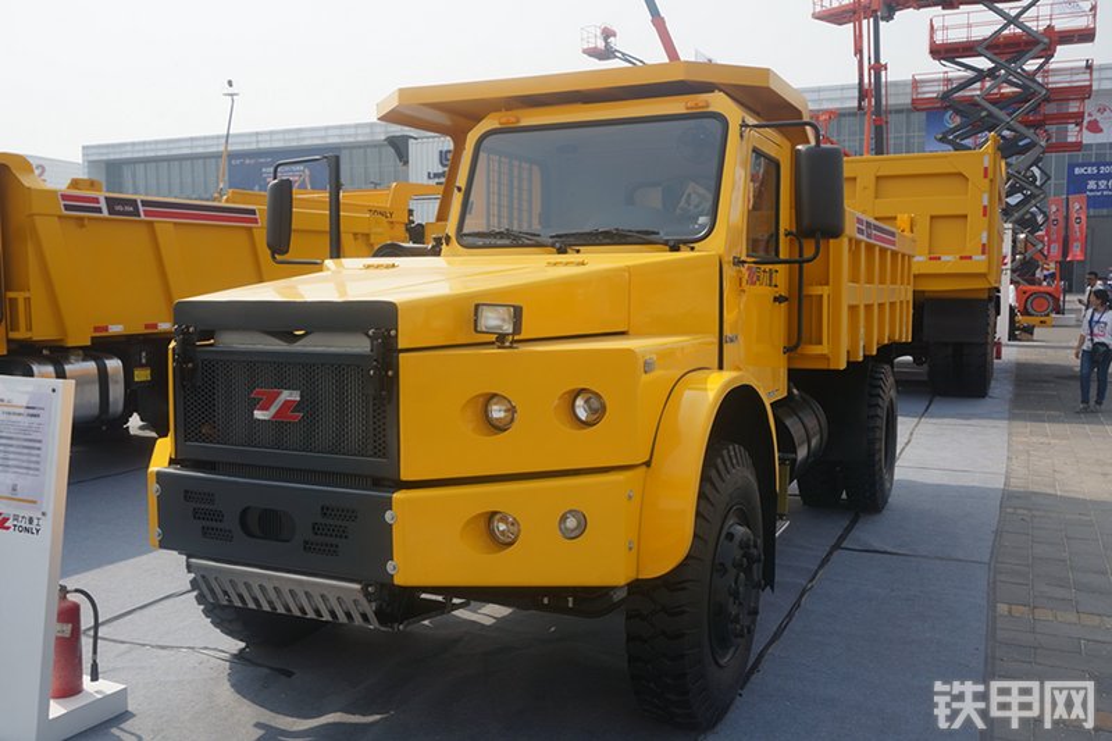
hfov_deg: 59.5
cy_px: 370
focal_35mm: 32
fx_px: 973
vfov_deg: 41.7
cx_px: 556
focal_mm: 21
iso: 100
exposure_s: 1/160
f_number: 9
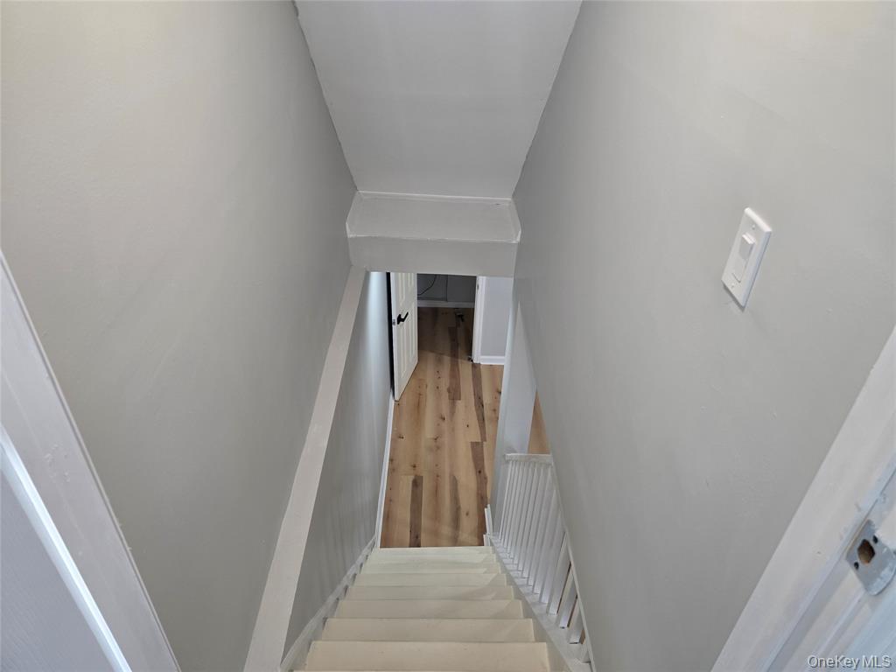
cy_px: 336
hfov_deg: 73.9
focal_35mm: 23
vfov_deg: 58.9
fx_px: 595
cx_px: 448
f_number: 1.7
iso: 160
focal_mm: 6.3
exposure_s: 1/120
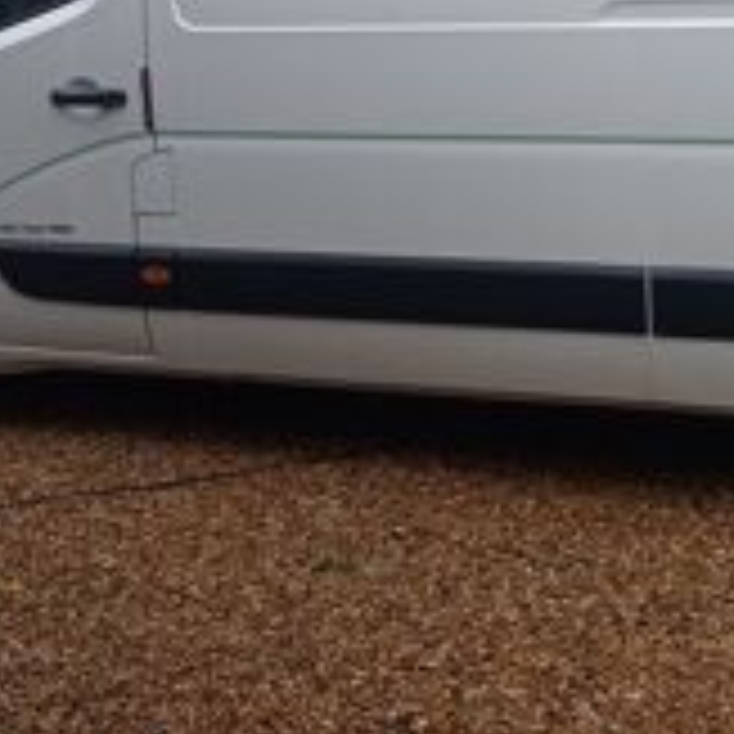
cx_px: 671
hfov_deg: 23.0
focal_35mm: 73
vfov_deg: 23.5
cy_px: 232
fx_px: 1751
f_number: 1.79
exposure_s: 1/265
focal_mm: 4.7
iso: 104
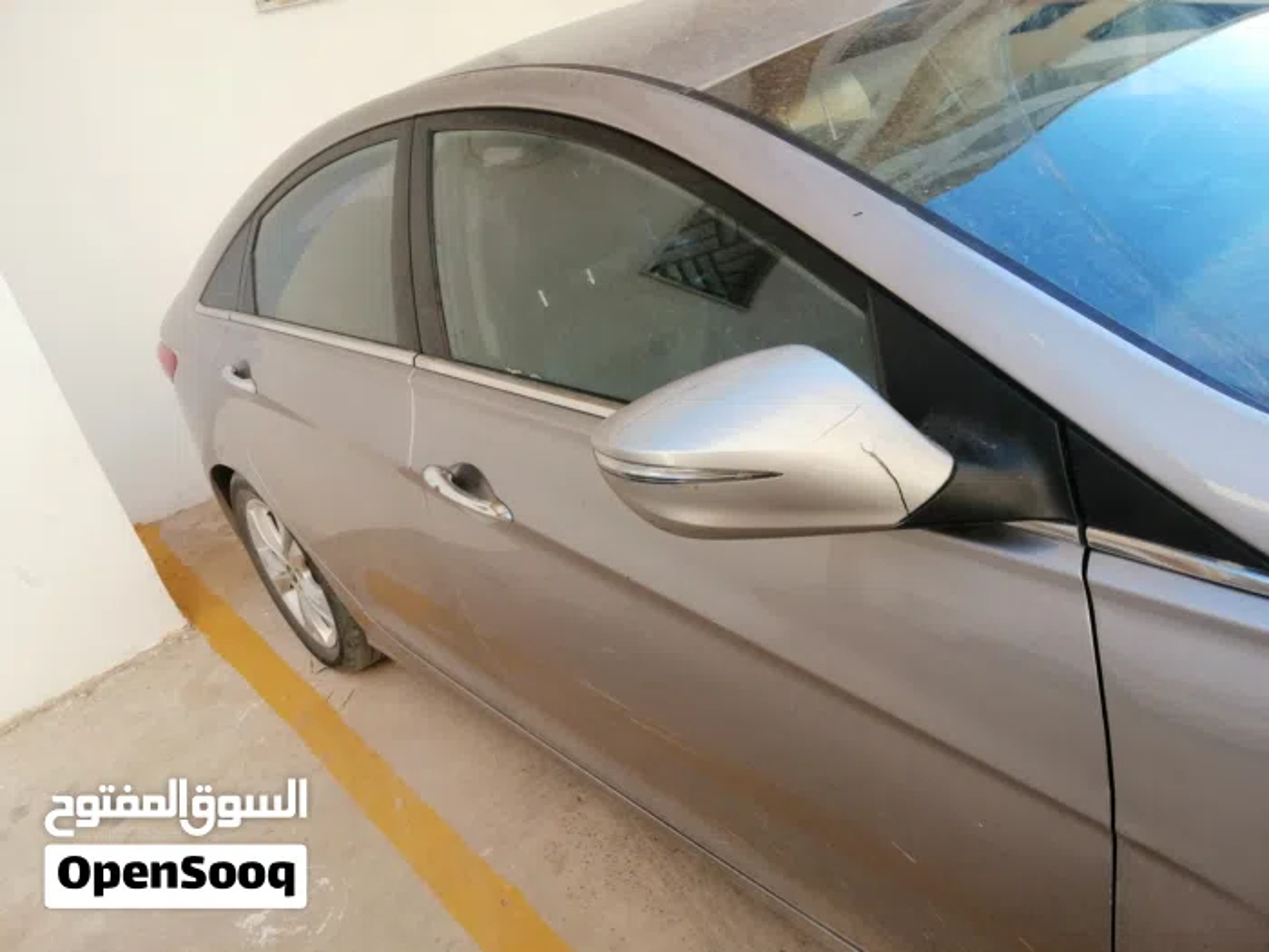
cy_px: 476
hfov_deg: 67.3
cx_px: 634
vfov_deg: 53.1
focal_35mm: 26
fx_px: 953
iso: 64
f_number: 2.2
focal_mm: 3.81
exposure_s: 1/100
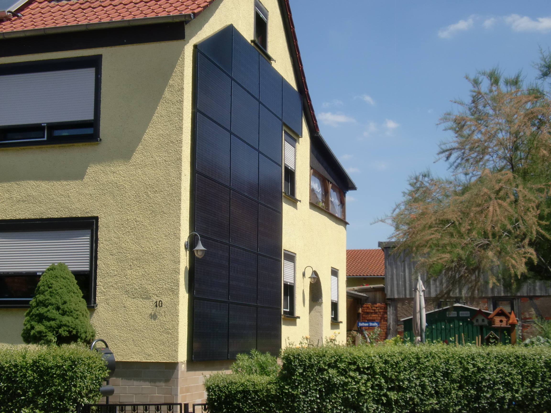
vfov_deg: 26.1
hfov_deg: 34.3
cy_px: 206
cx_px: 276
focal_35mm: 56
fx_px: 891
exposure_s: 1/800
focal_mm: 9.3
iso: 64
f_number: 3.7
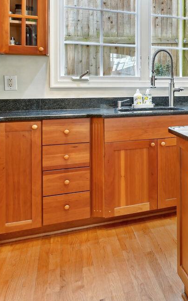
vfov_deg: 42.3
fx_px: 377
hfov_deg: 20.0
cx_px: 341
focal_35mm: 46
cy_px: 79
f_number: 8
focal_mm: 17
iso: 200
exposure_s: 1/6
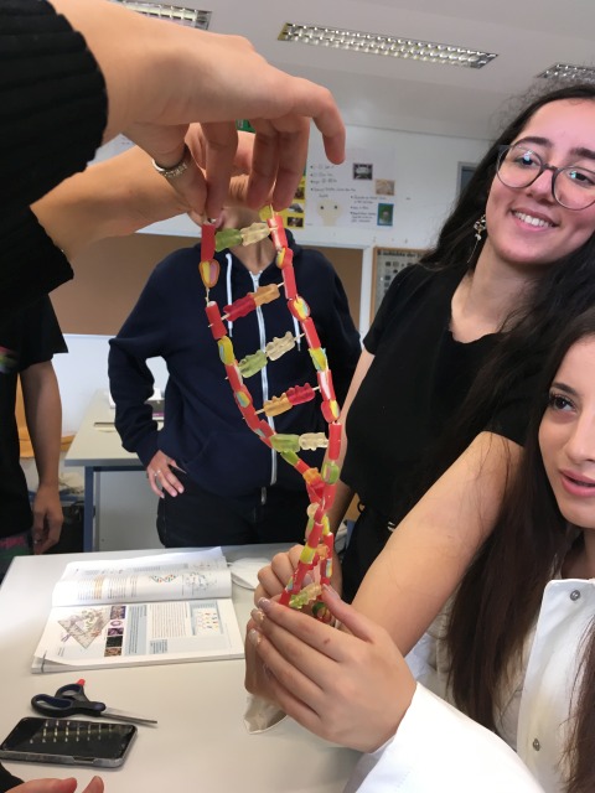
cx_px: 298
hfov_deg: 48.2
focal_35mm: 29
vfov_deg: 61.7
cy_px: 396
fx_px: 665
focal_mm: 4.15
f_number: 2.2
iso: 40
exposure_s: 1/33
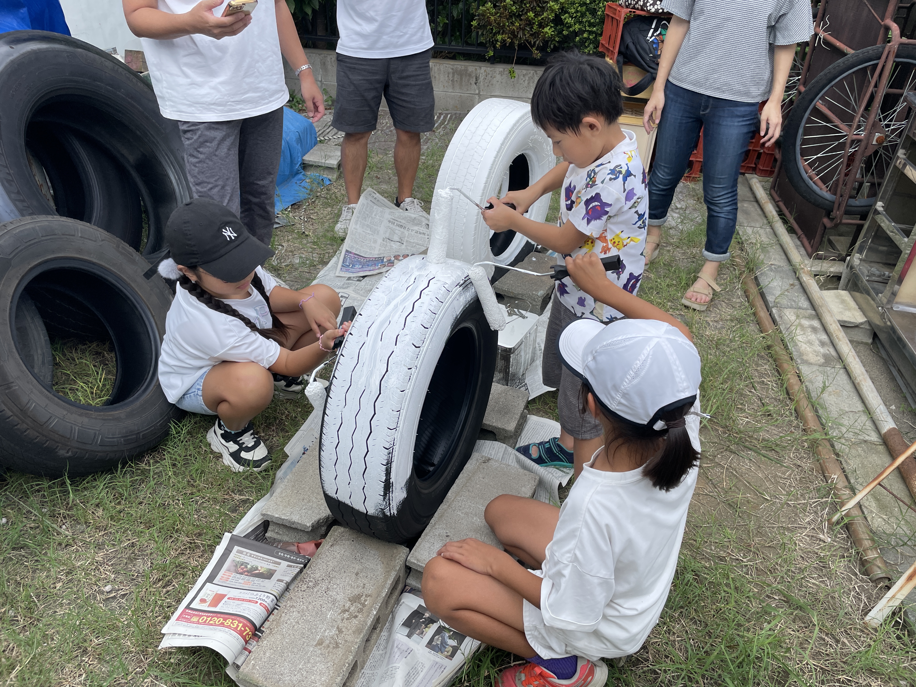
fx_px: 688
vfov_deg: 53.1
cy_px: 344
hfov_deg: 67.3
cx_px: 458
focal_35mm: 26
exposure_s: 1/1667
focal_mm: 4.2
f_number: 1.6
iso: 32
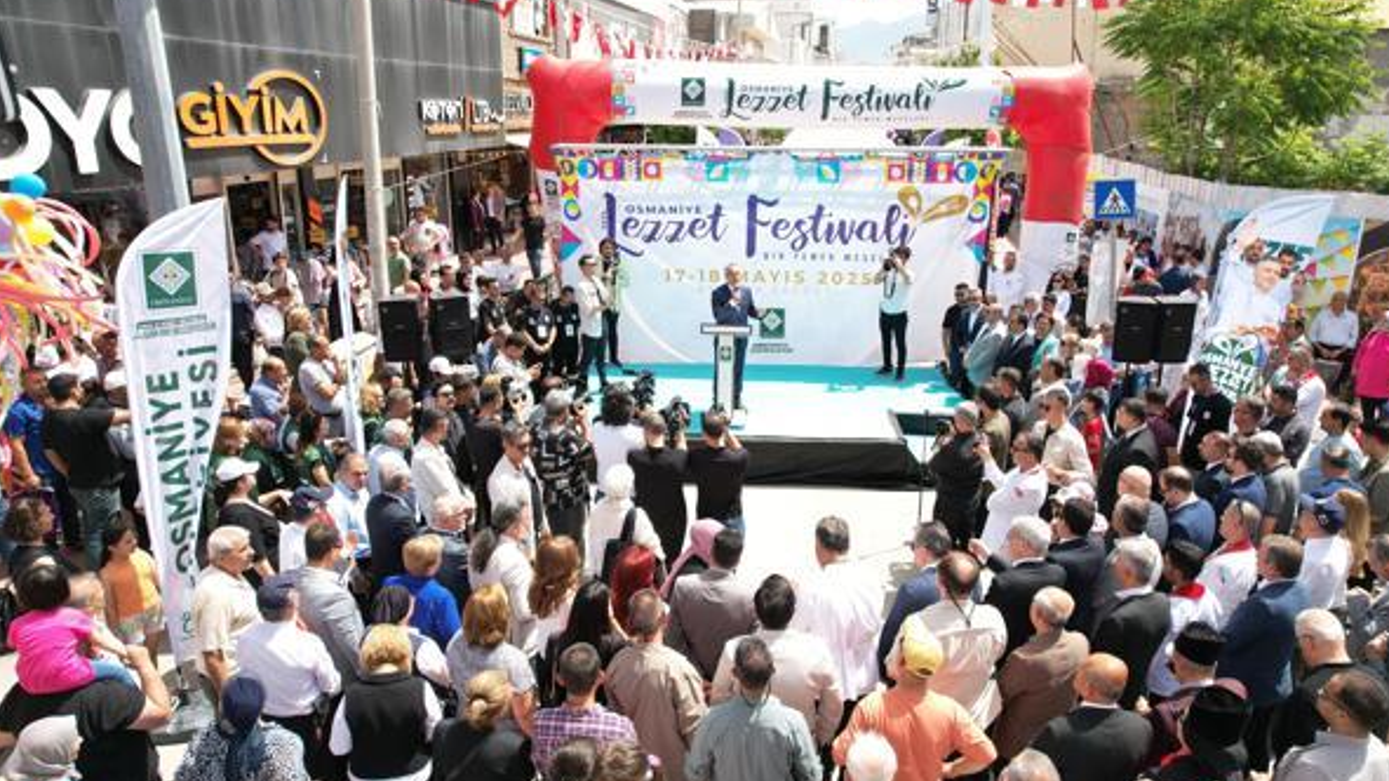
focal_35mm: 24
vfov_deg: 47.6
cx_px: 718
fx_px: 884
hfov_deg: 76.3
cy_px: 372
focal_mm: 8.38
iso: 100
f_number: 2.8
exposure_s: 1/725
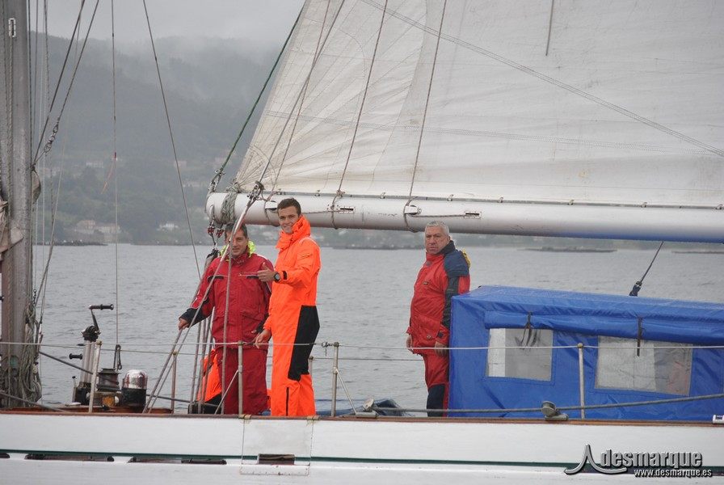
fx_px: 3172
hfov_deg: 13.0
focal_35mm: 158
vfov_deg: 8.7
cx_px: 362
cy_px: 242
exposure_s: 1/500
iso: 200
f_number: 5.6
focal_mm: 105
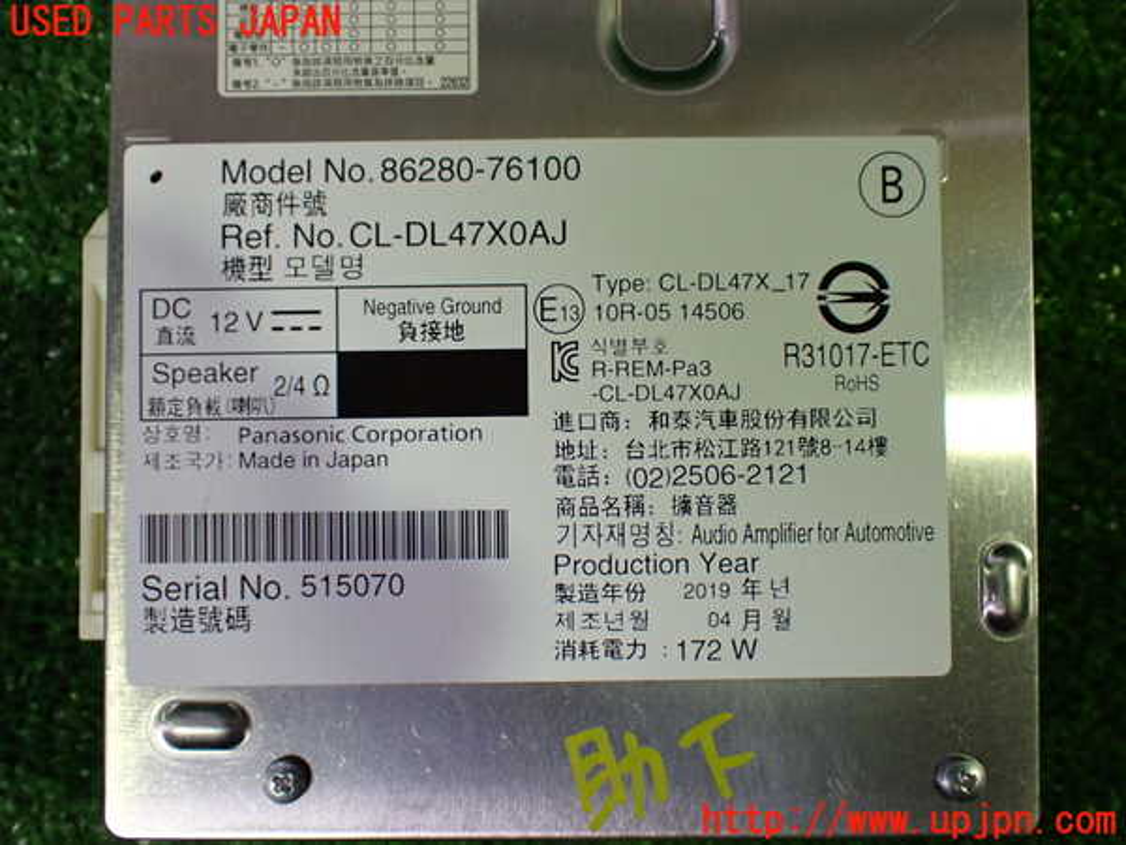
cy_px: 422
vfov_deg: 39.7
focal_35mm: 36
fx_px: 1171
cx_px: 563
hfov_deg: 51.4
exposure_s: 1/160
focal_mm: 6.37
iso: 800
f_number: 2.5
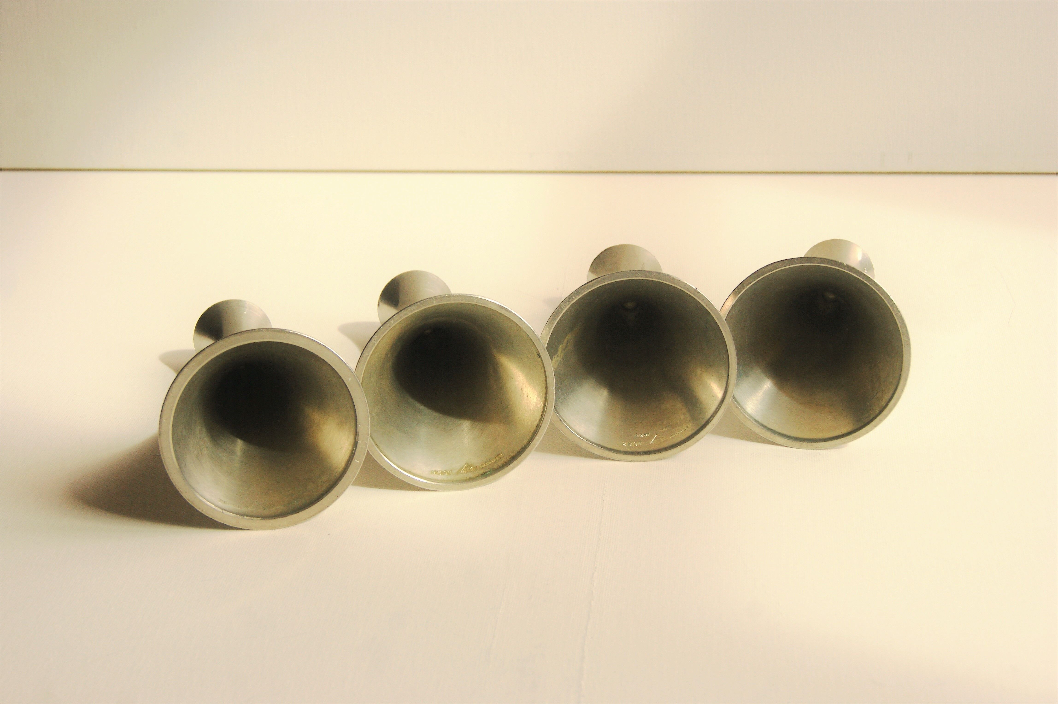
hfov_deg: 33.4
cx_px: 529
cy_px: 352
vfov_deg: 22.6
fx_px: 1762
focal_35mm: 60
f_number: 8
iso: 100
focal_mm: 40
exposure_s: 1/100
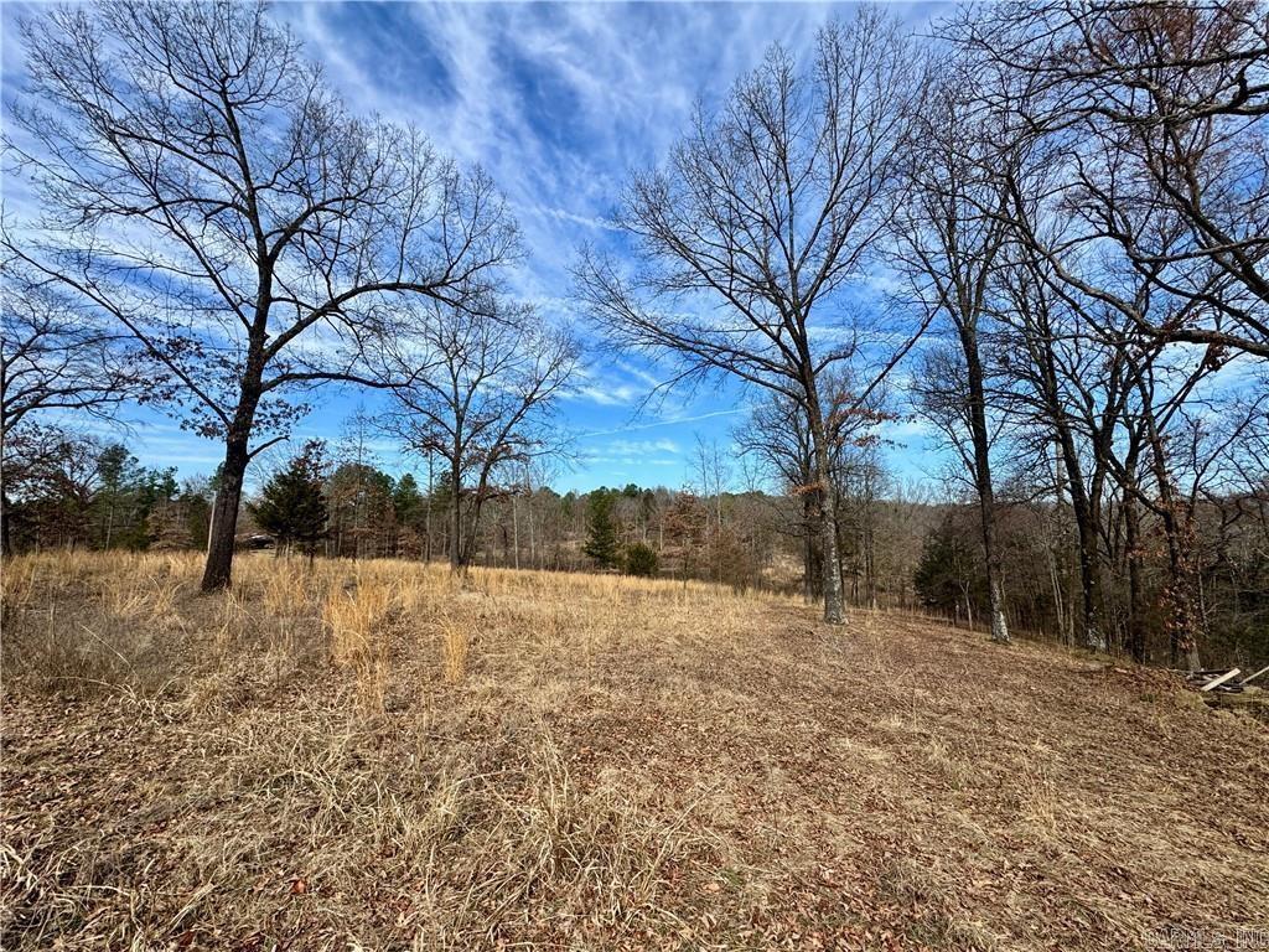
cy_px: 476
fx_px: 513
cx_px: 634
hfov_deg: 102.1
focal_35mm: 14
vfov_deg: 85.7
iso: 40
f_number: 2.2
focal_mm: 2.22
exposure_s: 1/1420
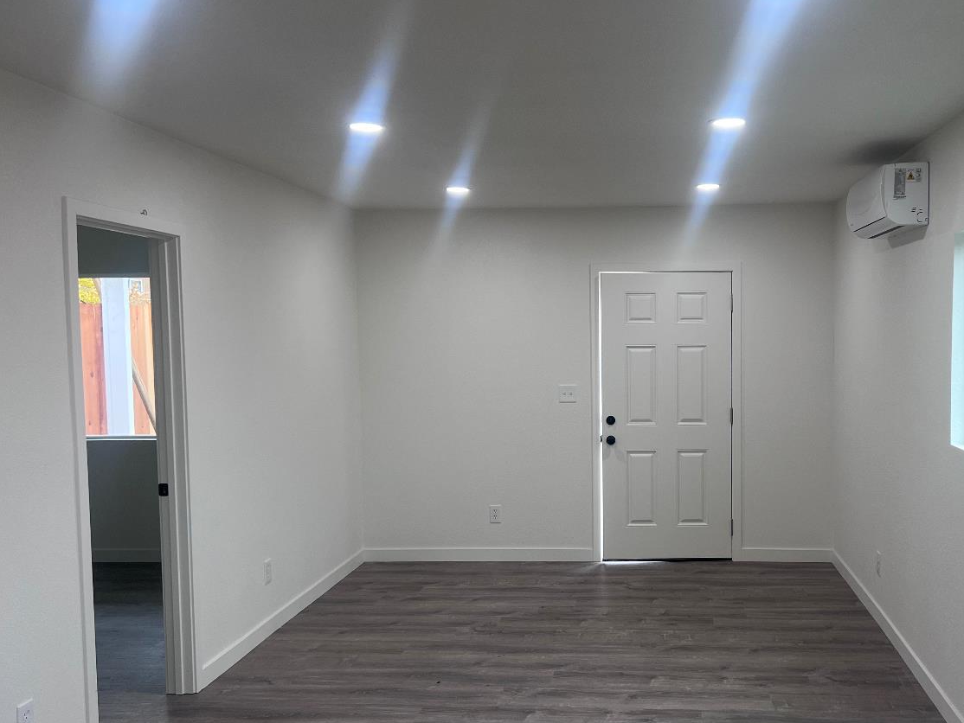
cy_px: 387
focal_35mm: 35
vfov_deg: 40.7
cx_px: 607
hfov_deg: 52.0
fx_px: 975
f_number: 1.5
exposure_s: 1/120
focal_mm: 5.7
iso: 64
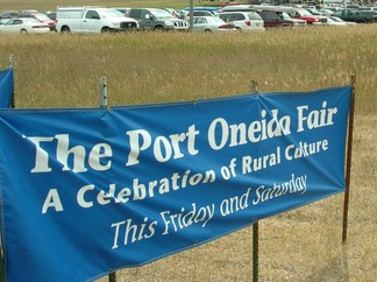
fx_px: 587
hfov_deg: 35.2
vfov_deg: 26.7
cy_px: 82
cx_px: 258
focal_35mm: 54
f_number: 5.6
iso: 50
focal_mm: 5.8
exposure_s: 1/174
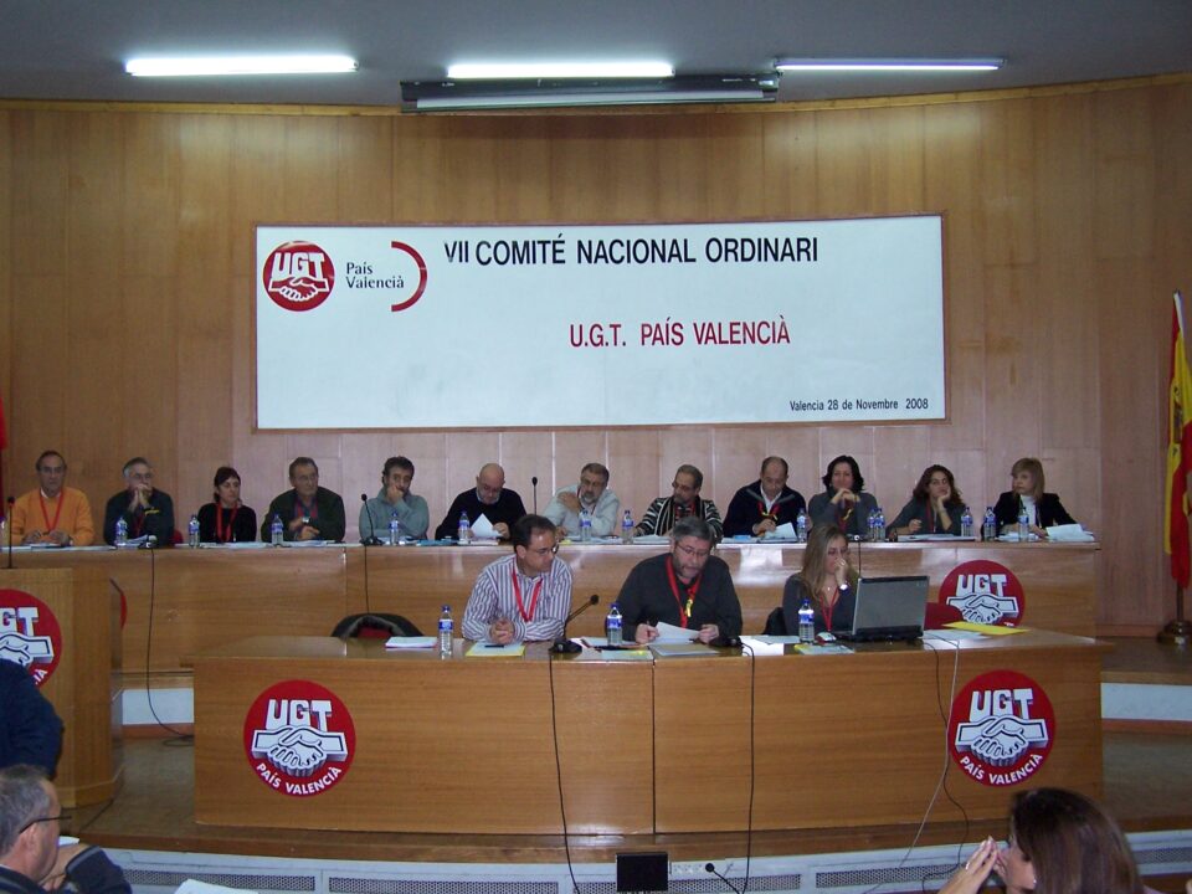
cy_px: 447
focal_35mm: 40
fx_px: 1377
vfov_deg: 36.0
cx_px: 596
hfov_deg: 46.8
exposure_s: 1/60
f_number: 2.8
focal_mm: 6.7
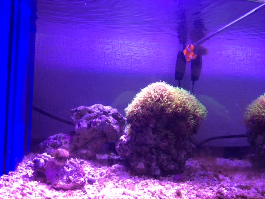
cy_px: 100
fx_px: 222
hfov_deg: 61.7
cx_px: 132
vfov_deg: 48.2
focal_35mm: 29
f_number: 2.2
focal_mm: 4.15
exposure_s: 1/33
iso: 50
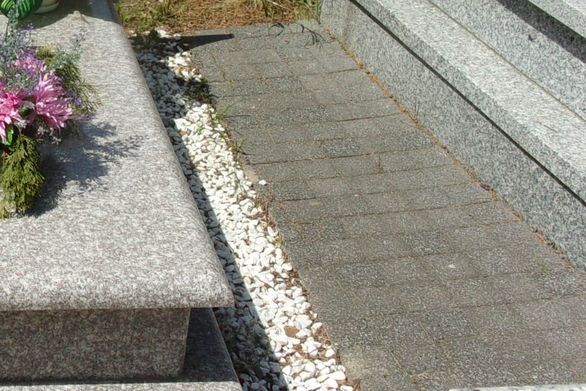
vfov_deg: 18.9
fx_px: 1172
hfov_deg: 26.5
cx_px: -3
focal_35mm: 72
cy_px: 119
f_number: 10.8
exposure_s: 1/120
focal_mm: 5.1
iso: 80
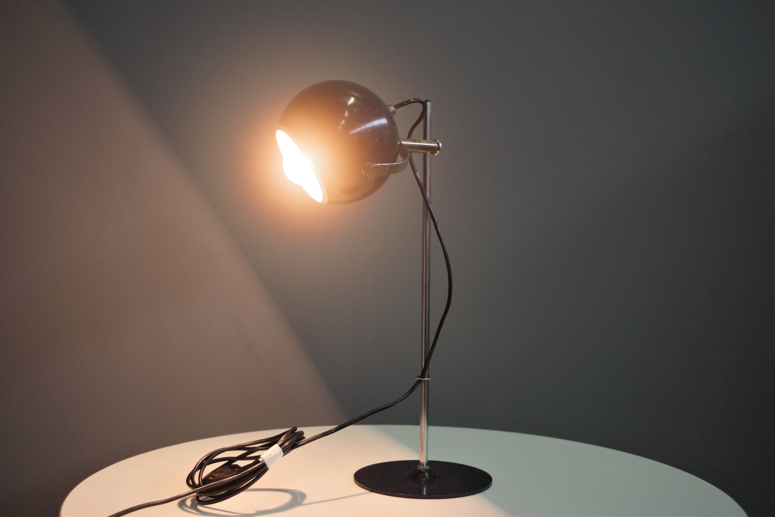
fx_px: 904
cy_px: 258
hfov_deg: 46.4
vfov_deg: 31.9
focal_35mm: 42
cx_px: 388
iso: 1600
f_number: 4
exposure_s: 1/125
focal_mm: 28.13
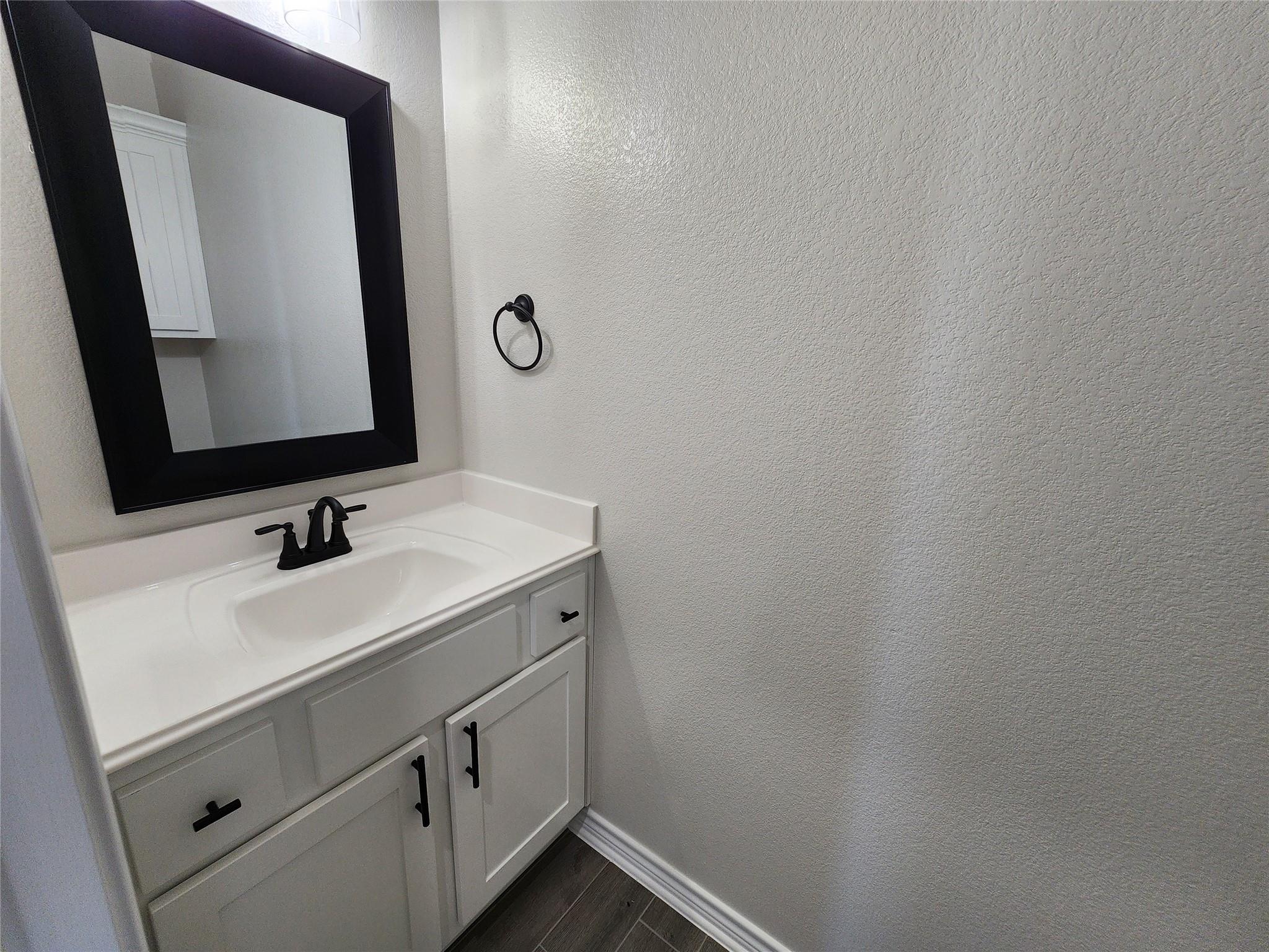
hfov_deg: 106.2
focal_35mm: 13
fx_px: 477
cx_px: 634
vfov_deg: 89.9
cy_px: 476
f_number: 2.2
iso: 125
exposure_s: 1/60
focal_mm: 2.2
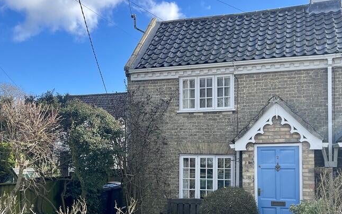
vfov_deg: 30.3
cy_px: 148
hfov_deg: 47.1
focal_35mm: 42
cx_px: 157
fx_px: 392
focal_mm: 5.1
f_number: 1.6
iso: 32
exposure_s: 1/1475
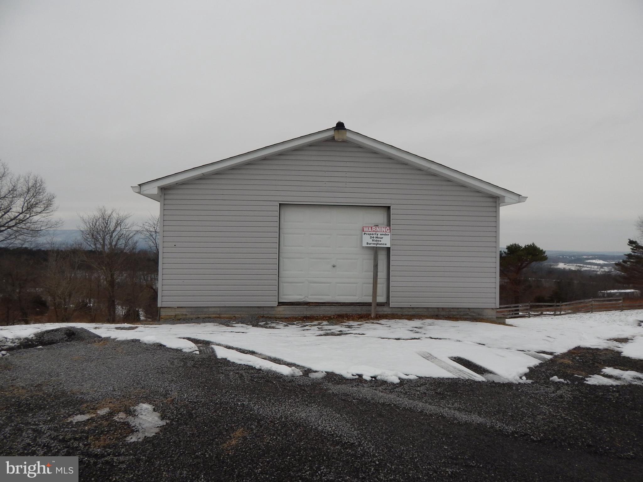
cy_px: 241
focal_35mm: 23
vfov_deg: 58.9
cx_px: 322
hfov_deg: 73.9
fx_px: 427
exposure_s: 1/500
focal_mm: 4
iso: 125
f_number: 3
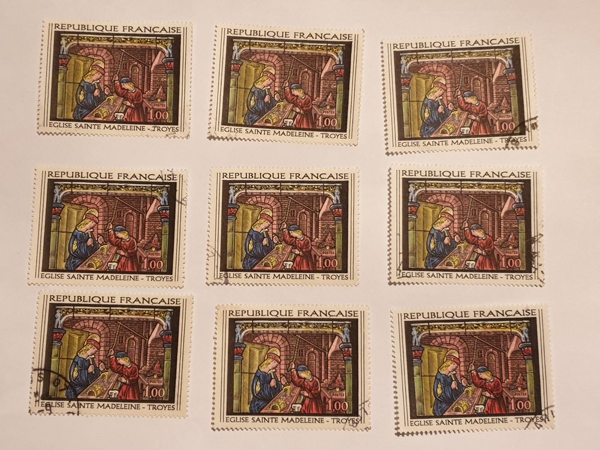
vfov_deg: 53.1
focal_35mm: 26
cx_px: 300
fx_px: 451
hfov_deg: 67.3
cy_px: 225
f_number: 1.5
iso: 320
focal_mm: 4.3
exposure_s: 1/33
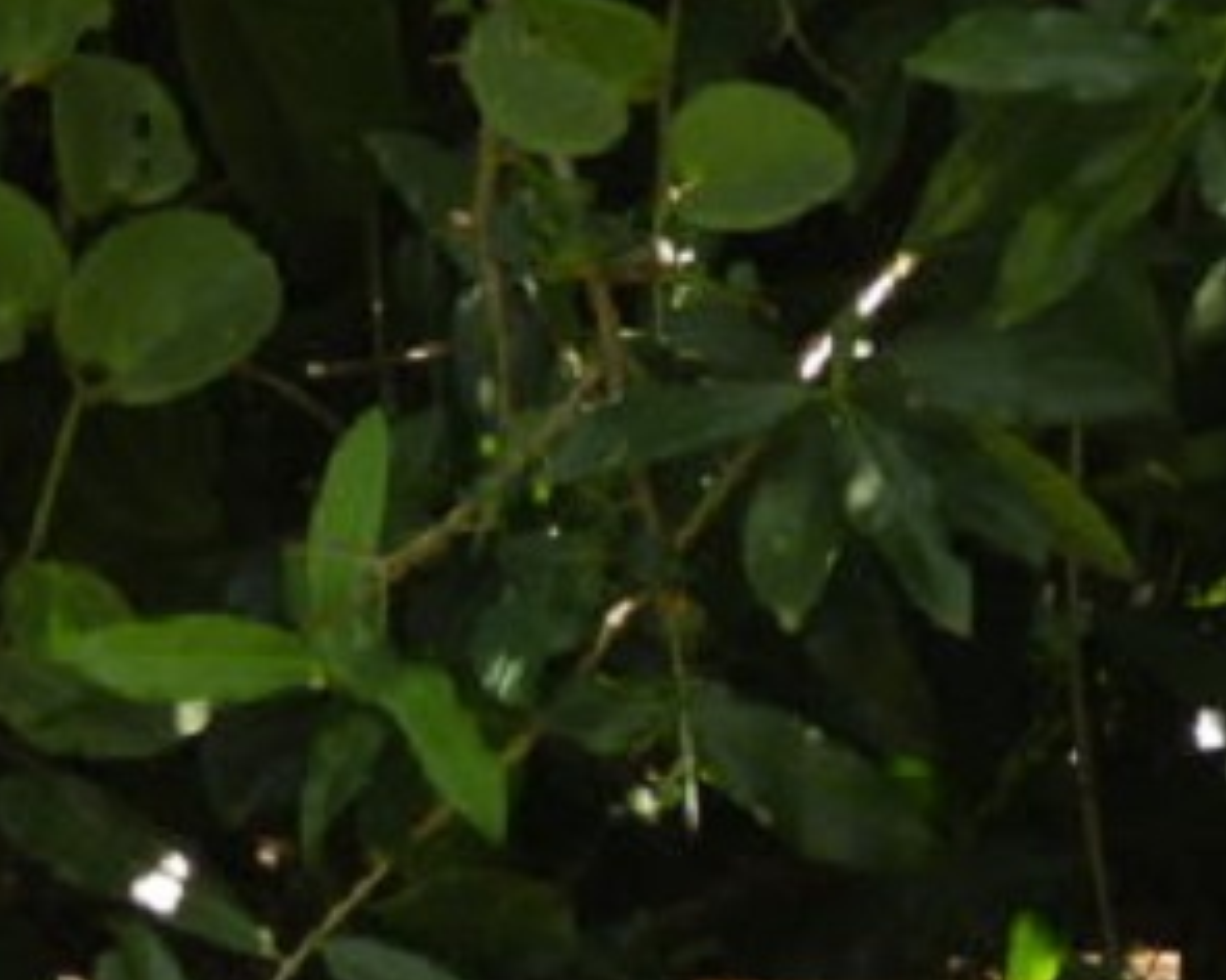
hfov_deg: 2.1
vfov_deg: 1.7
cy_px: 855
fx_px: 33709
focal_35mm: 929
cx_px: 1425
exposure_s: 1/100
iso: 200
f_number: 5.6
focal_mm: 65.5
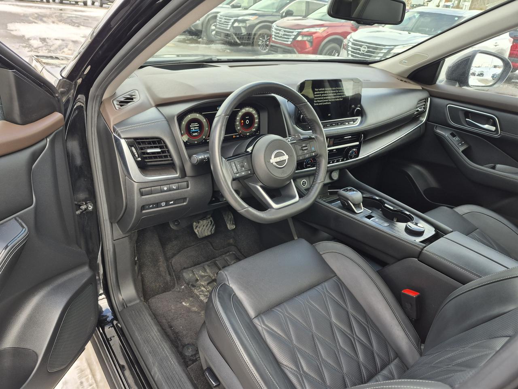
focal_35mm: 23
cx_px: 259
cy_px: 194
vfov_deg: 58.9
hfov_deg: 73.9
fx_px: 344
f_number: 1.8
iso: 25
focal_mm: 5.4
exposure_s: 1/180
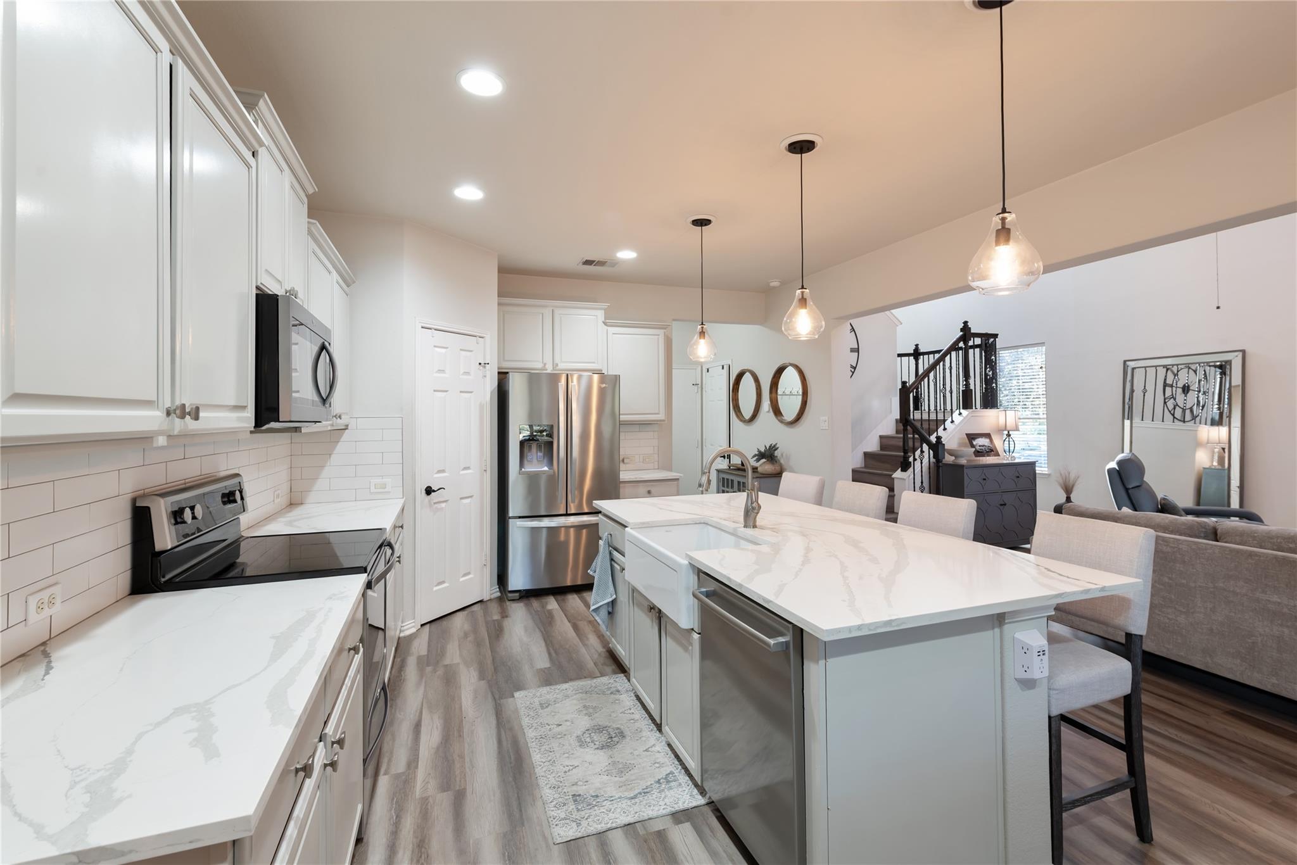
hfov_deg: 96.7
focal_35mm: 16
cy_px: 432
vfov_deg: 73.8
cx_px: 648
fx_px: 576
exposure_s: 1/3
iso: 400
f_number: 8
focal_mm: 16
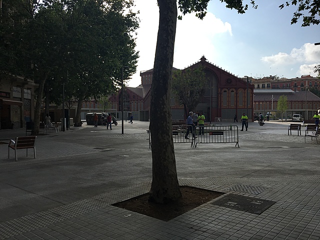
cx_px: 160
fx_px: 268
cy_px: 120
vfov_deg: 48.2
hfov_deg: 61.7
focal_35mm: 29
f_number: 2.2
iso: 25
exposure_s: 1/2024
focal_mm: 4.15
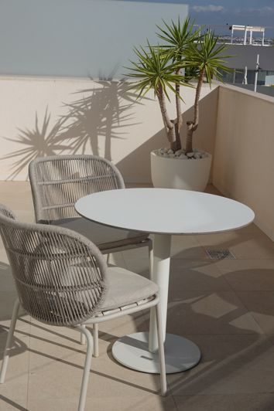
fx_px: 697
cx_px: 137
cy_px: 206
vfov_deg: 32.9
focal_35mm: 61
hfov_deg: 22.2
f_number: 6.3
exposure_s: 1/1000
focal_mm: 22.46
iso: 125
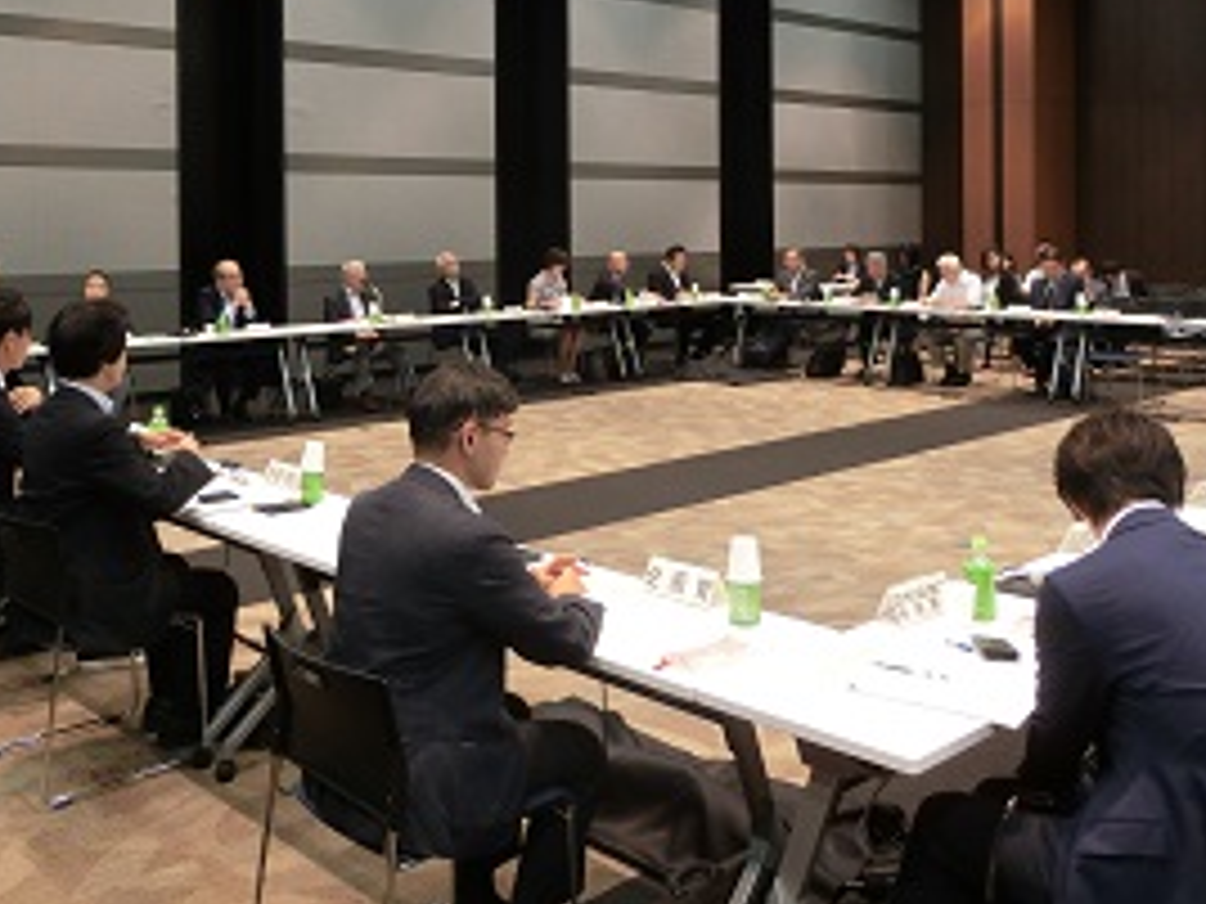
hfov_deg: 50.1
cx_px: 554
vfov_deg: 37.9
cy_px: 245
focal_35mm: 37
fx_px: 1289
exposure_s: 1/50
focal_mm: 4.5
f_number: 3.5
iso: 400
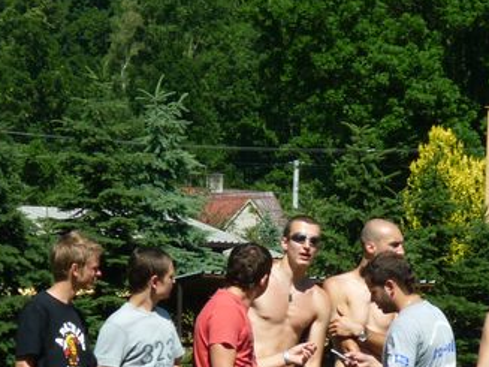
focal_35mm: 323
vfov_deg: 4.6
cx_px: 313
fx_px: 4561
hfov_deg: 6.1
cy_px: 337
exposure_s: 1/250
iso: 80
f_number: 5.9
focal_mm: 22
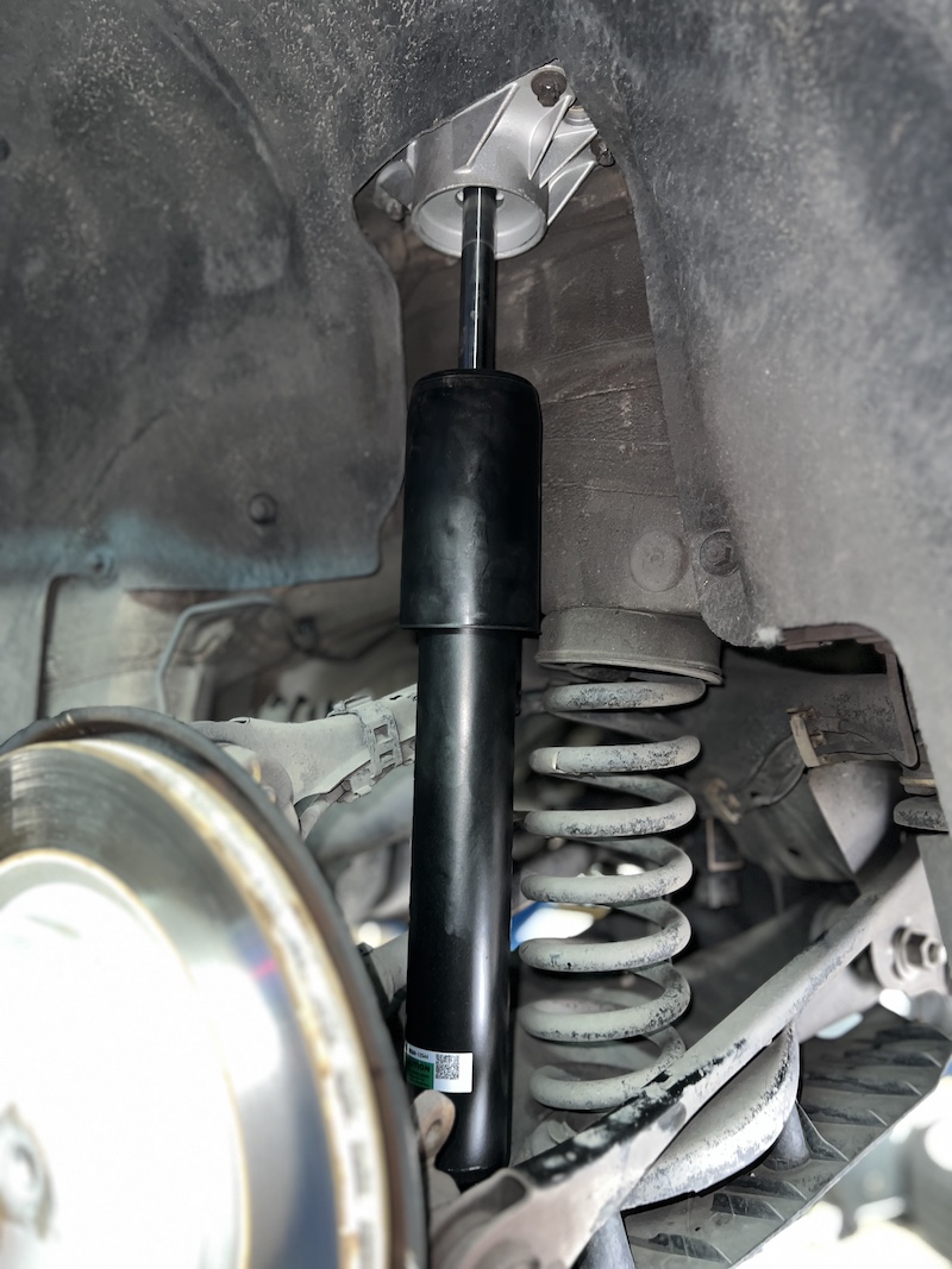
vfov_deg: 67.3
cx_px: 476
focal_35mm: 26
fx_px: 954
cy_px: 634
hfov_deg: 53.1
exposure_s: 1/9
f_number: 1.5
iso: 125
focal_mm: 5.7
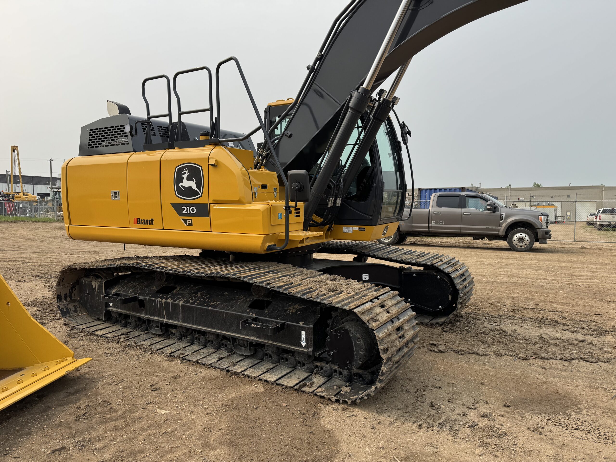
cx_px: 308
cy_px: 231
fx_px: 427
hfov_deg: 71.6
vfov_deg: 56.8
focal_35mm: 24
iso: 80
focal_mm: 6.76
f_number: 1.78
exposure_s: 1/4310
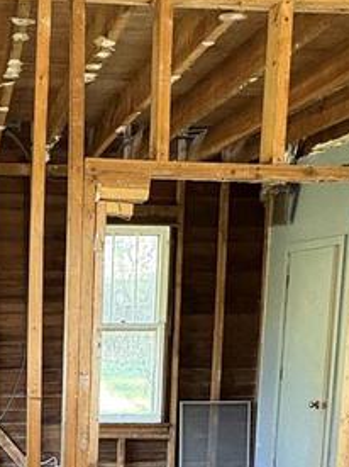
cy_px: 418
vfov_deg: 33.2
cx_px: -12
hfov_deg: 25.1
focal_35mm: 55
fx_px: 740
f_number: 2.2
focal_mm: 2.22
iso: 500
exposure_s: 1/60
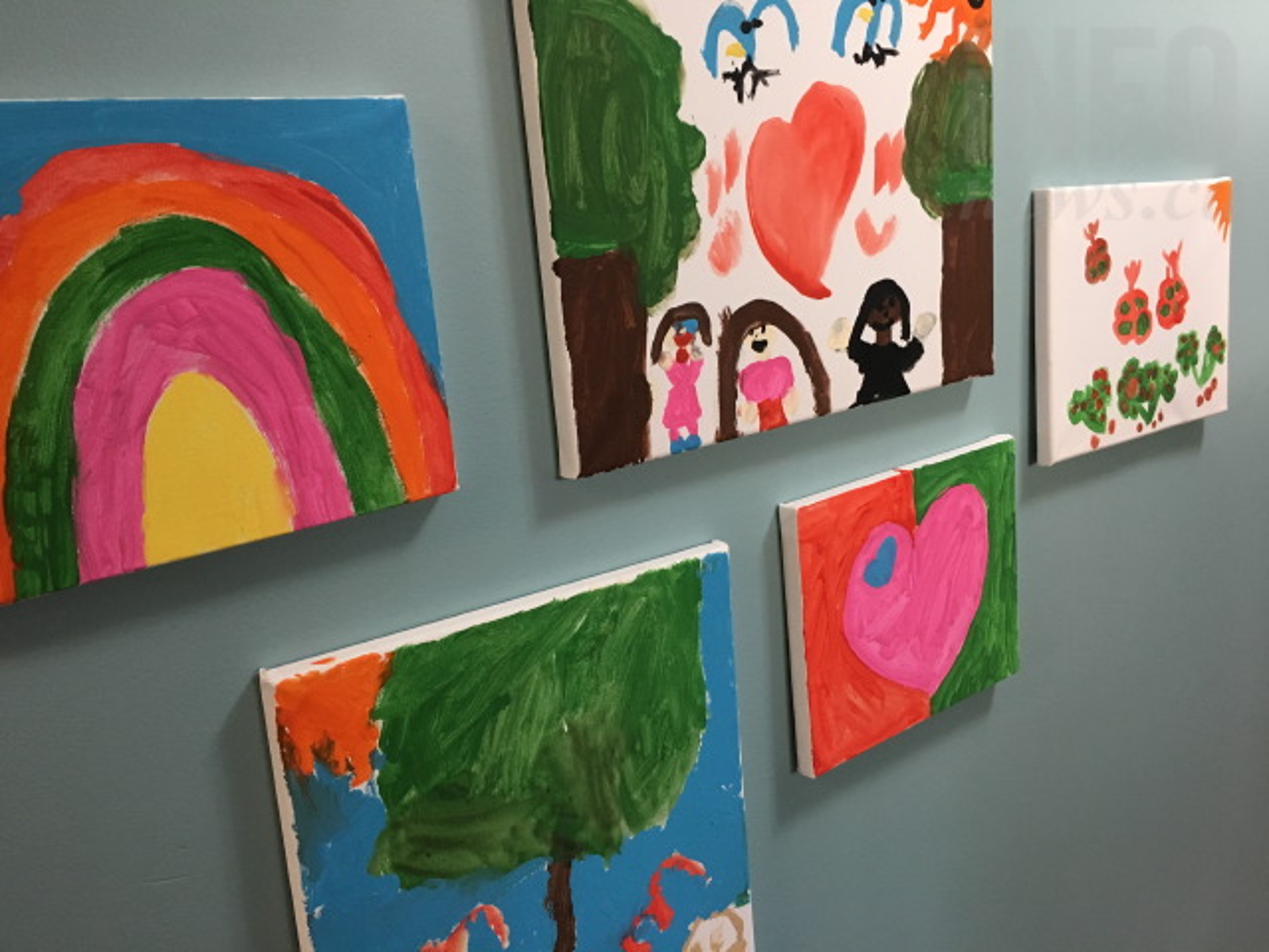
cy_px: 476
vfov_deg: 48.2
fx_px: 1063
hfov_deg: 61.7
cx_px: 634
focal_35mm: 29
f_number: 2.2
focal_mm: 4.15
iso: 125
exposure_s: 1/30
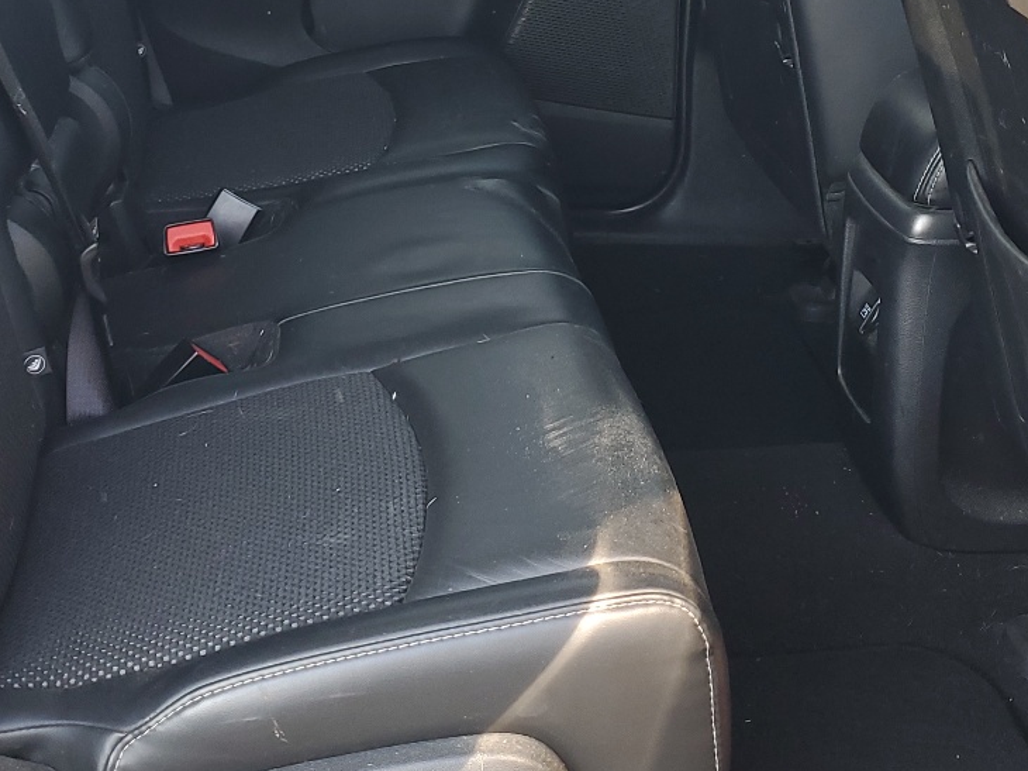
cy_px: 154
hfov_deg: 33.8
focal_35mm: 57
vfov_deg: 25.2
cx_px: 451
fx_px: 1692
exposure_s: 1/120
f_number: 1.5
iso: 62
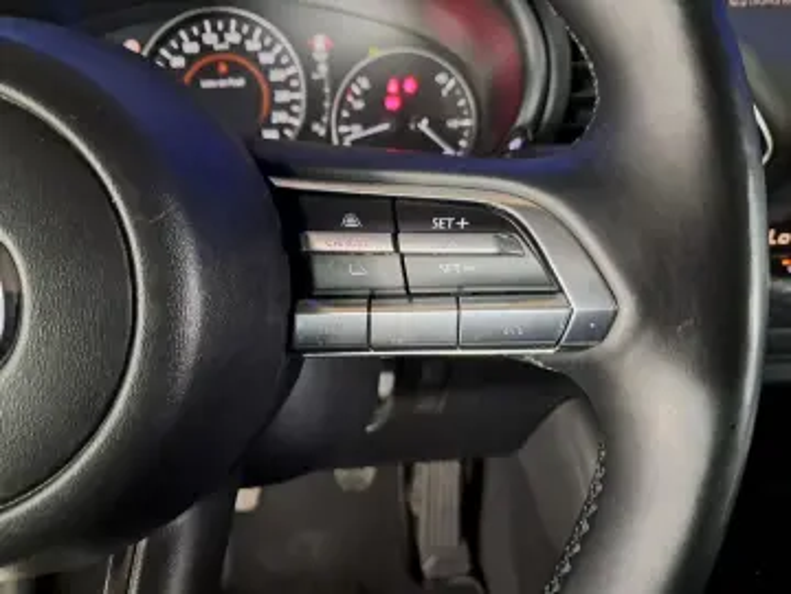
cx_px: 396
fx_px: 617
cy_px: 297
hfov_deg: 65.3
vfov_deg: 51.4
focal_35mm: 27
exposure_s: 1/20
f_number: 1.8
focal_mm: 4
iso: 1000
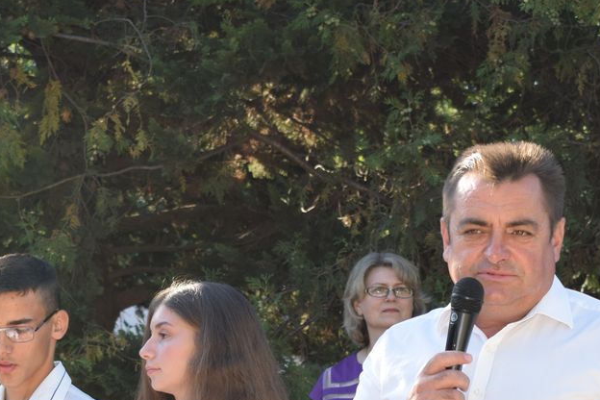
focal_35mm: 123
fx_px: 2050
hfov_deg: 16.7
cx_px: 317
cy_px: 401
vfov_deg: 11.0
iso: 180
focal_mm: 40
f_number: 5.6
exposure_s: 1/125
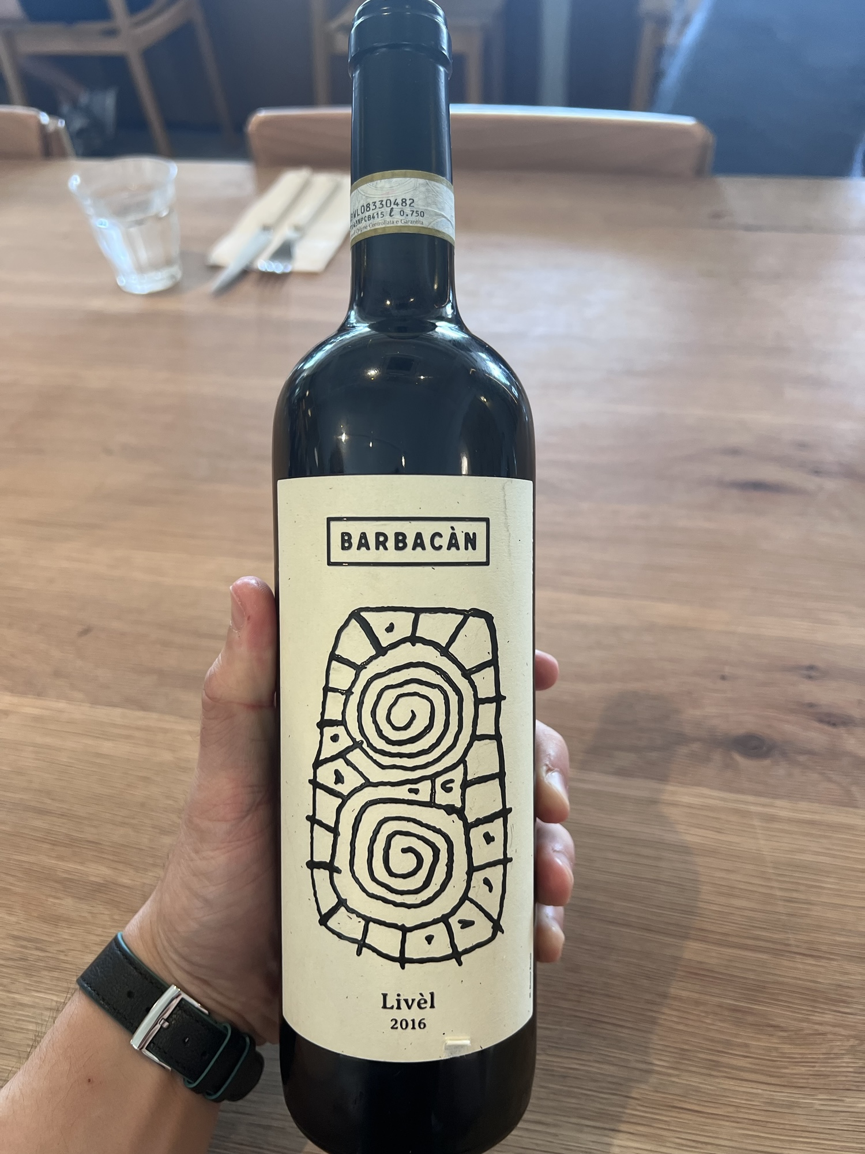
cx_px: 432
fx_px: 866
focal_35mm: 26
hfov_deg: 53.1
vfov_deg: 67.3
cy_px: 577
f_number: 1.5
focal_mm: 5.7
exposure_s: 1/100
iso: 100
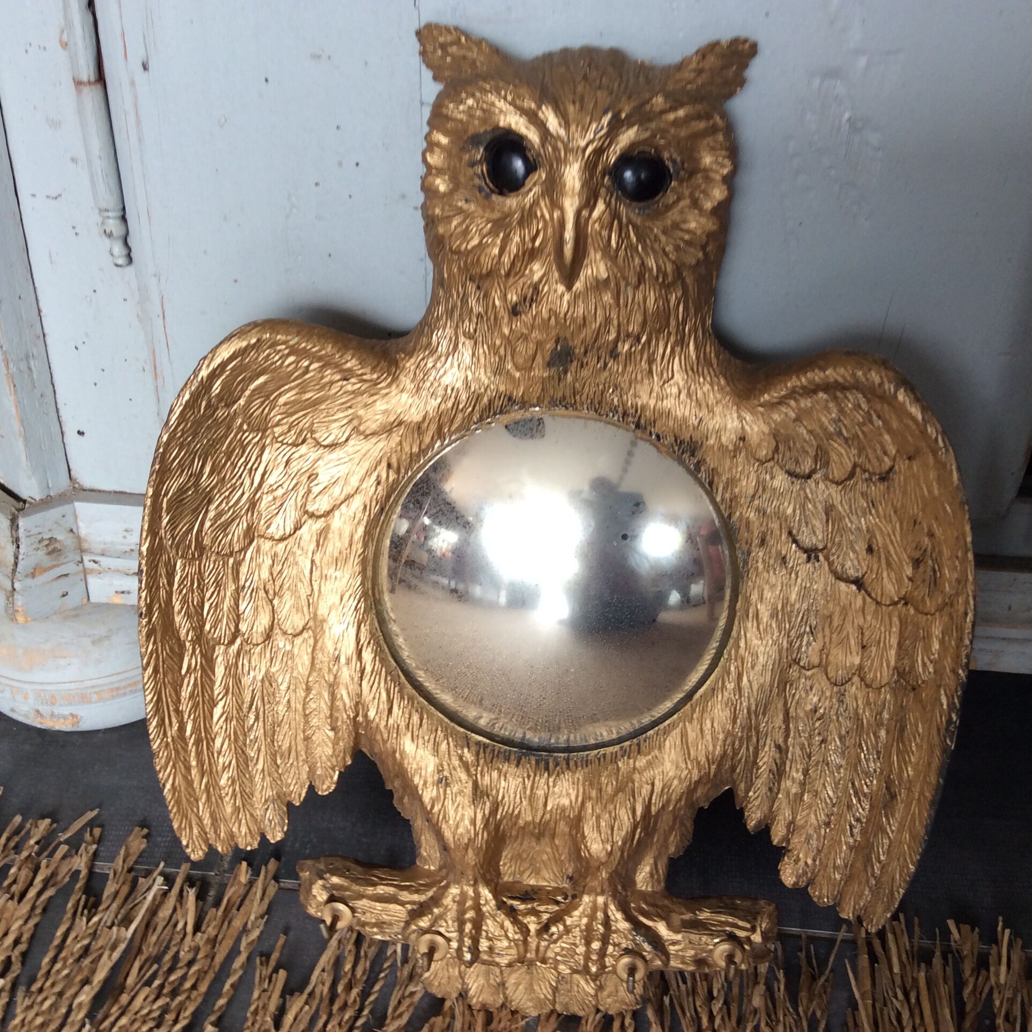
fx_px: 1282
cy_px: 517
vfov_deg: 43.9
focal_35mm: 38
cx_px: 514
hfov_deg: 43.9
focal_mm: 3.3
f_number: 2.4
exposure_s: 1/33
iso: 32
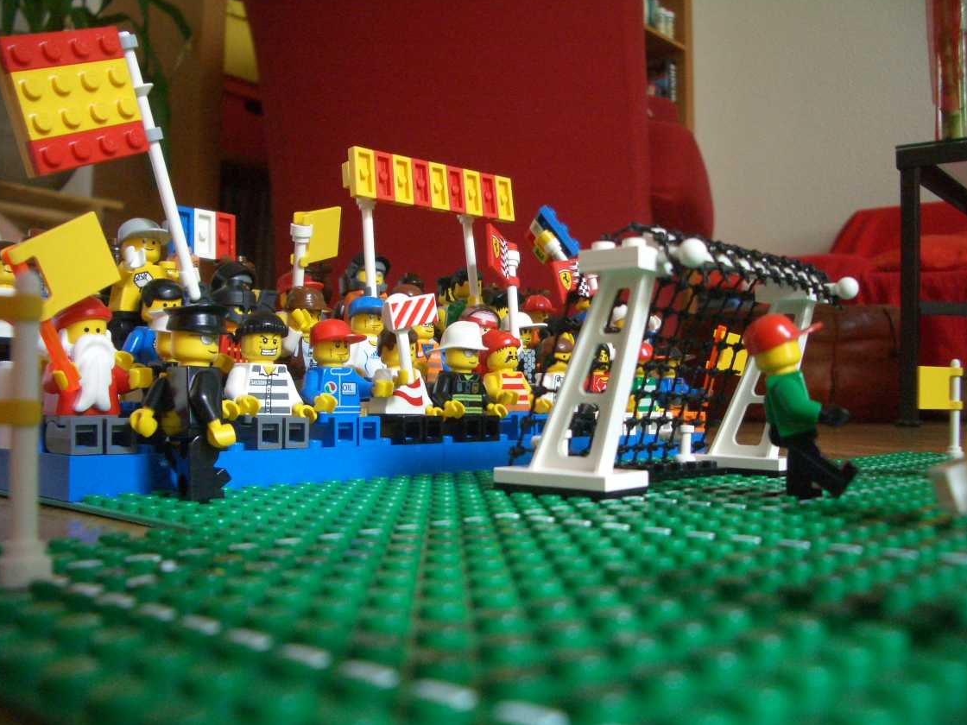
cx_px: 476
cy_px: 362
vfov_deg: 39.7
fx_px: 1006
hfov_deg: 51.4
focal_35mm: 36
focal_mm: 5.8
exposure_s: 1/30
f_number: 2.6
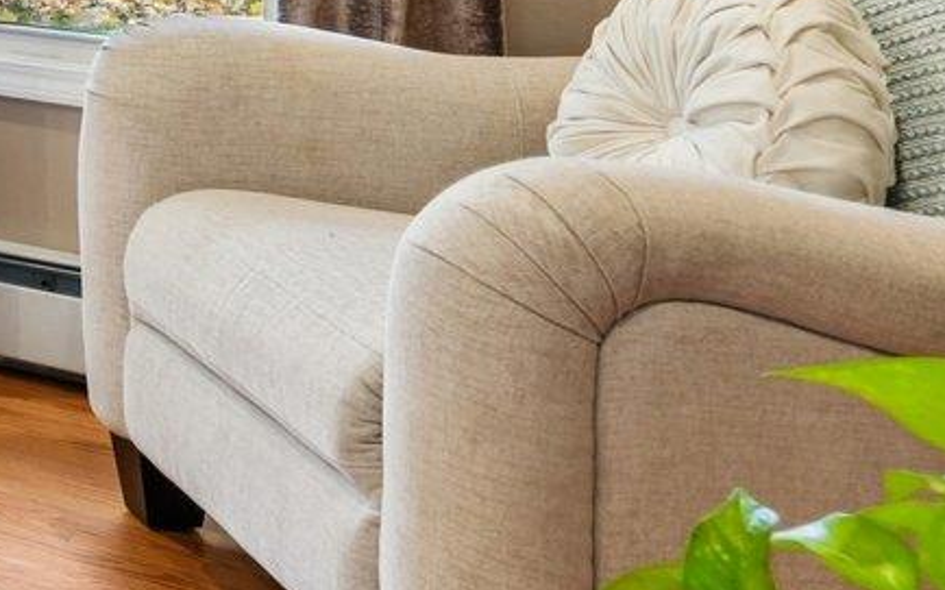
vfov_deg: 15.2
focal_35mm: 79
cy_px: -288
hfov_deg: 15.7
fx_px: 2045
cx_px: -1230
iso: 400
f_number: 9
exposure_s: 1/15
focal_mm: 16.5
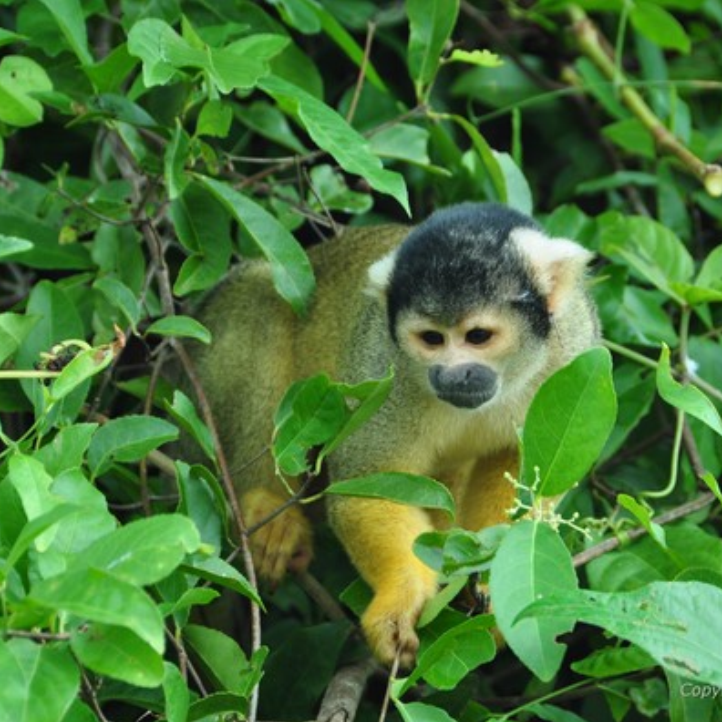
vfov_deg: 4.5
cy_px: 362
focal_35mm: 386
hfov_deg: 4.5
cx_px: 430
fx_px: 9109
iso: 200
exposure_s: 1/60
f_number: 8
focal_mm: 200
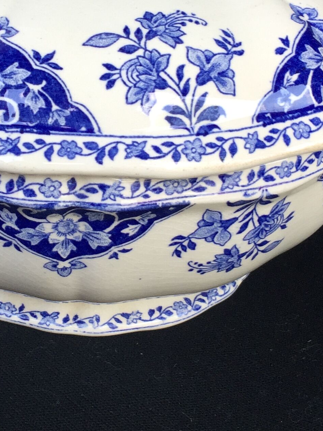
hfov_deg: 19.5
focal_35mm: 75
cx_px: 87
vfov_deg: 25.9
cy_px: 158
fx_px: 933
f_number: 2.2
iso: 40
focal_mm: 4.15
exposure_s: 1/100
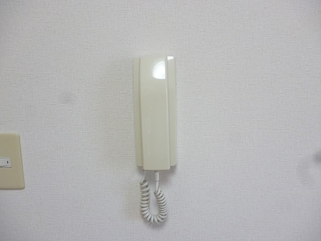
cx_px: 160
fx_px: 260
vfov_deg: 49.7
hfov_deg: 63.4
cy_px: 120
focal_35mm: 28
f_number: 3.1
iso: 400
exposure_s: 1/60
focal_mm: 5
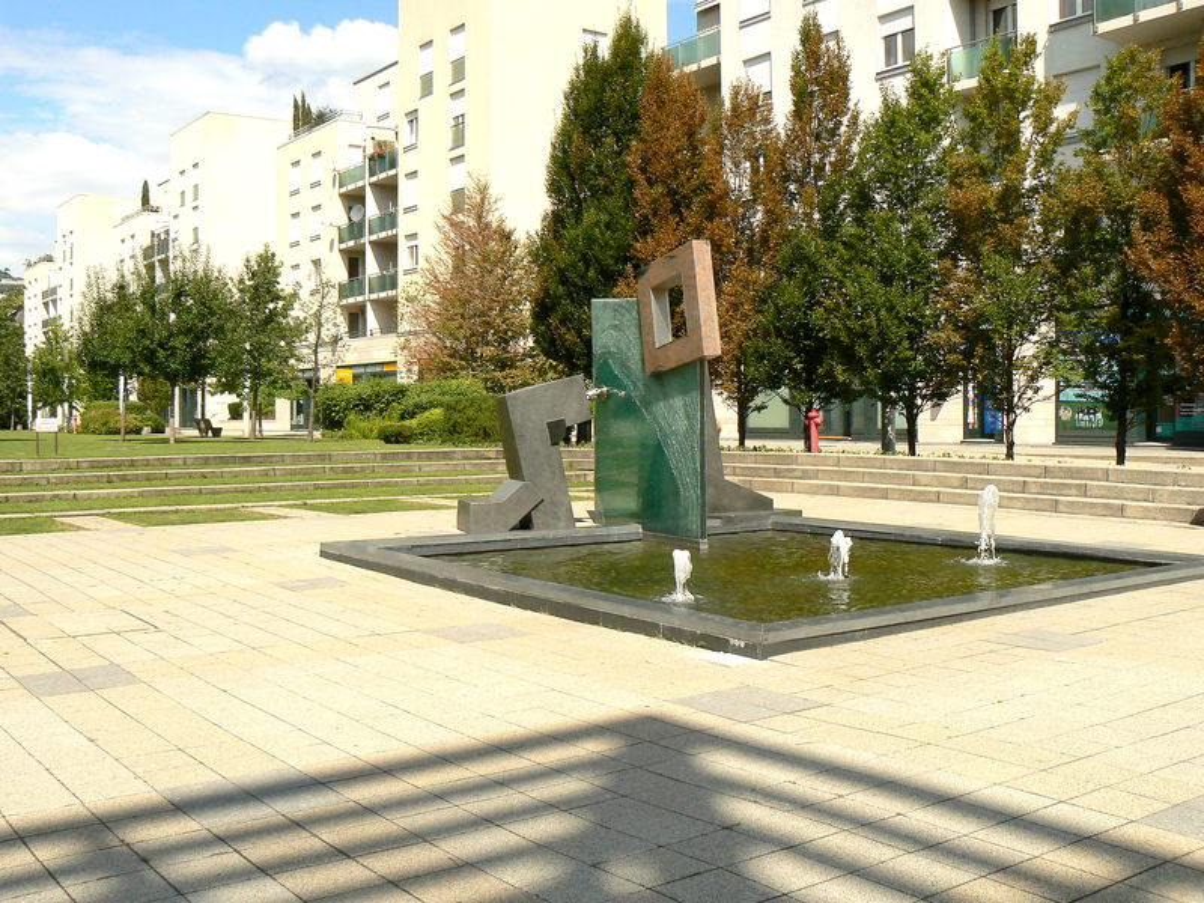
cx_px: 602
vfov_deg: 39.7
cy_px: 452
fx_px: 1252
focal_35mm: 36
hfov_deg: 51.4
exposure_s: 1/400
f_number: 7.1
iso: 80
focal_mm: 6
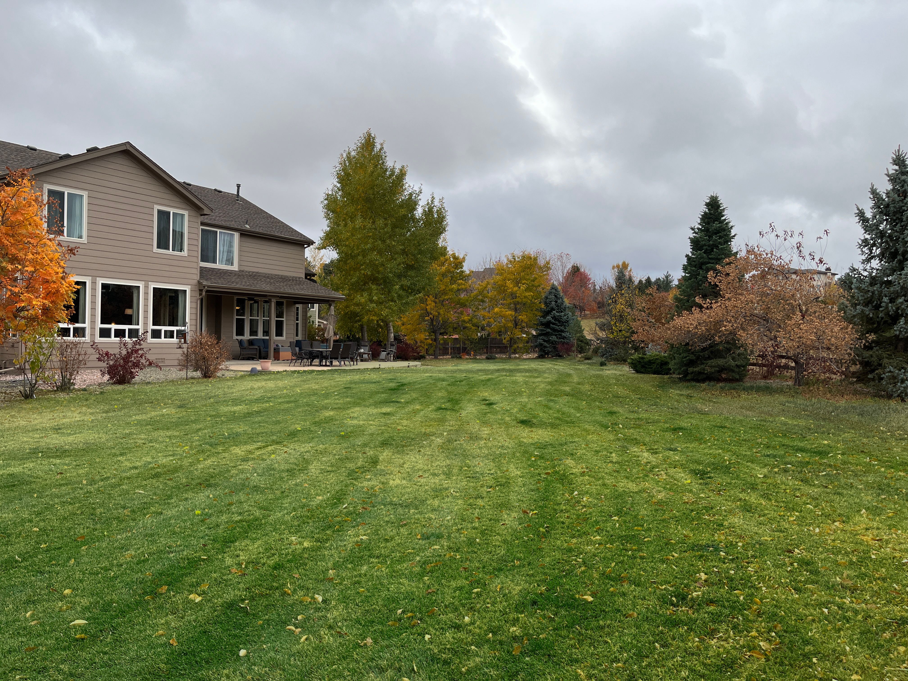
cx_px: 454
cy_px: 340
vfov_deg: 53.1
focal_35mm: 26
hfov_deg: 67.3
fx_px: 682
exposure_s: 1/1672
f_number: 1.6
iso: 50
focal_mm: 5.1
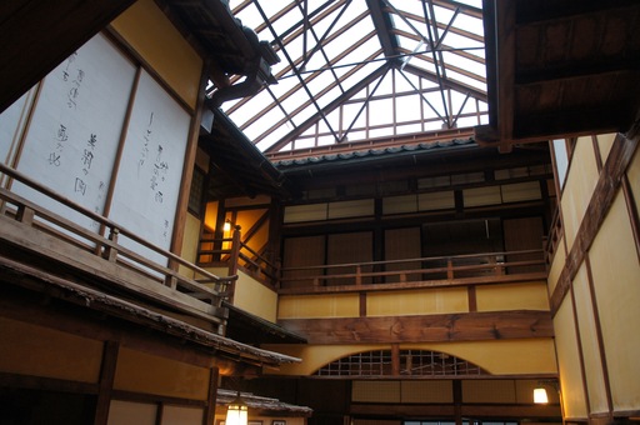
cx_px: 320
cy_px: 212
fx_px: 479
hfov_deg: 67.4
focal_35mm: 27
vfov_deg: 47.8
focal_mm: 18
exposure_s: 1/60
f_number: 4
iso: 800
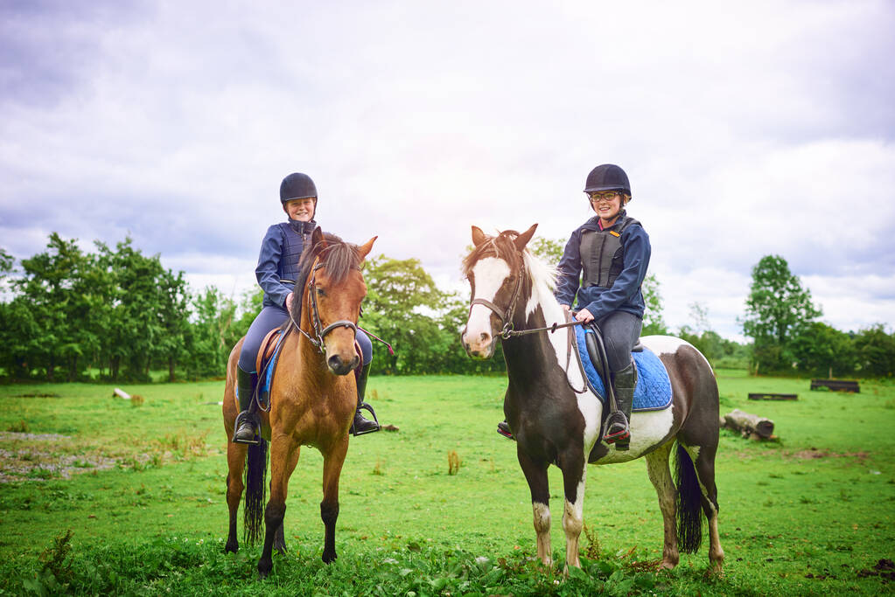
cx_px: 448
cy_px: 298
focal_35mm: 35
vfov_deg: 37.9
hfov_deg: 54.4
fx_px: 870
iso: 200
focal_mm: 35
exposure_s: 1/2000
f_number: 2.5
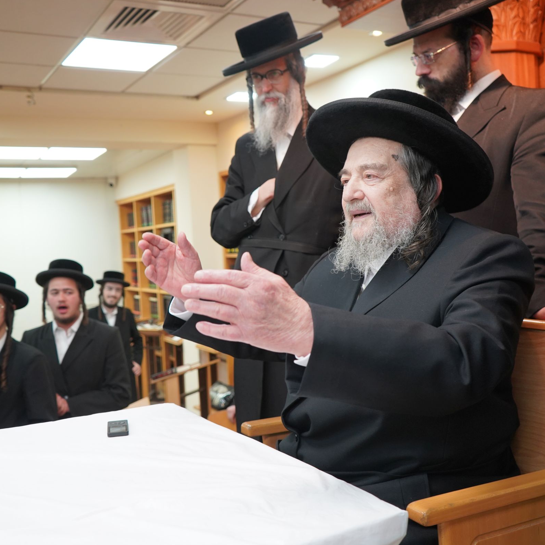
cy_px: 272
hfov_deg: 46.0
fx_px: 641
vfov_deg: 46.0
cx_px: 246
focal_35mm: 36
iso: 1250
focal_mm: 28
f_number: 4
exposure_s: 1/160
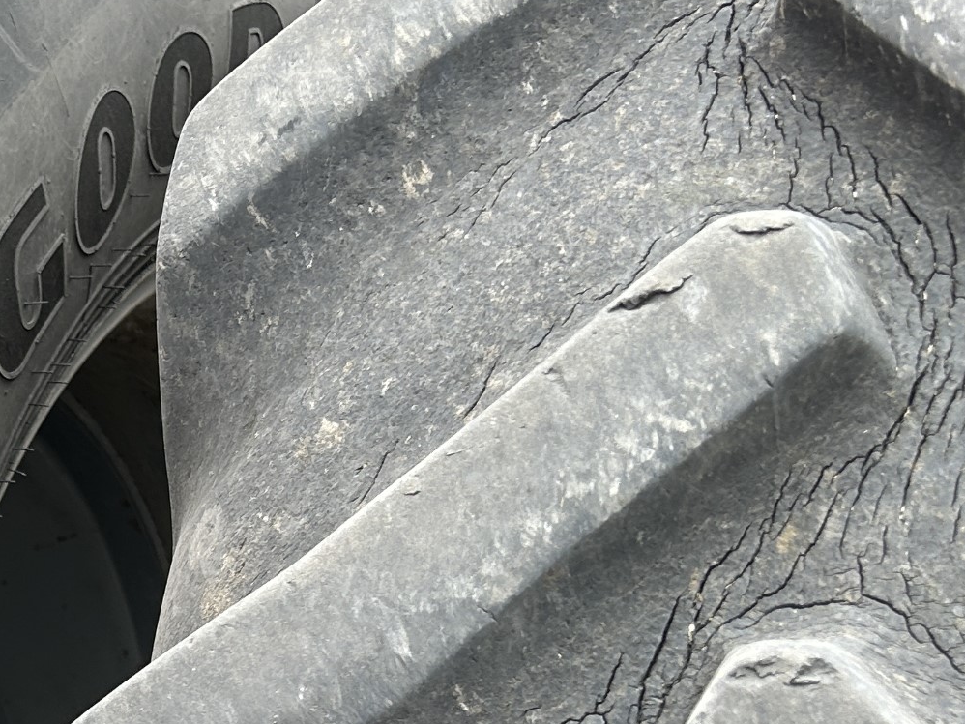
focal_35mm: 75
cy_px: 738
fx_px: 2091
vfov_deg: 19.1
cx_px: -111
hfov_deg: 24.2
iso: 50
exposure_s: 1/121
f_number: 1.5
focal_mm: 5.7
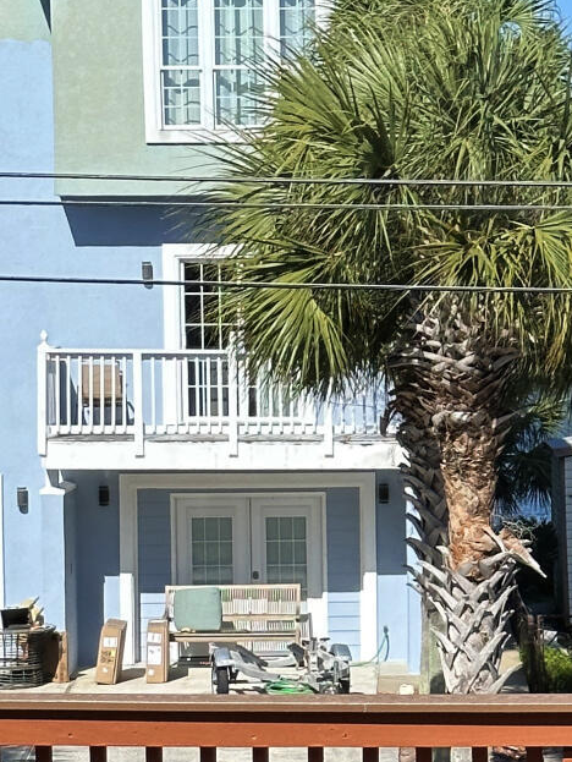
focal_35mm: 154
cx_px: 594
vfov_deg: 12.8
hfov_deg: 9.6
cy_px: 535
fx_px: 3389
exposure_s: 1/3597
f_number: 1.78
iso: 64
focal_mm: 6.86
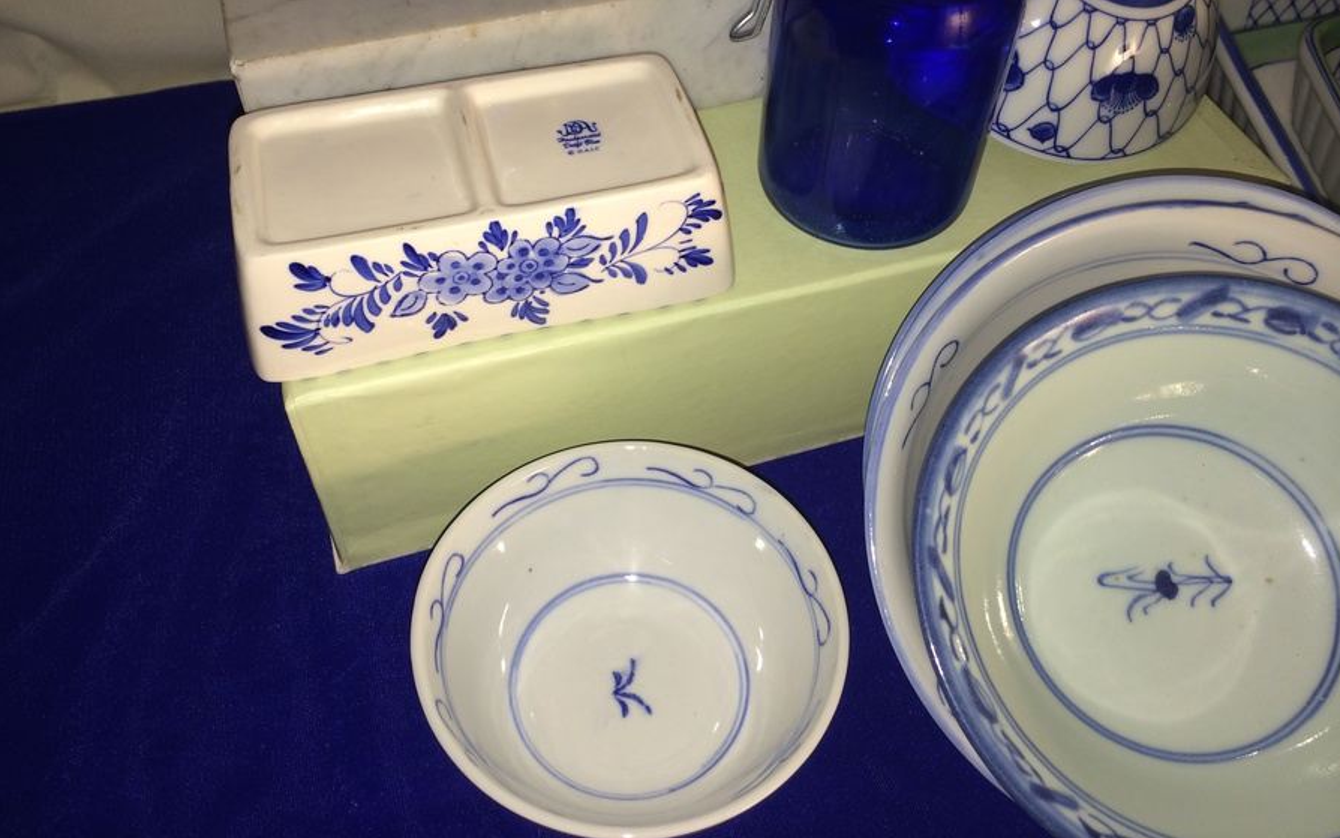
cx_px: 671
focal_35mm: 32
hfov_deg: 59.6
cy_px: 337
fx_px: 1169
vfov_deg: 39.3
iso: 32
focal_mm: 4.12
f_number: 2.2
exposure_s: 1/57
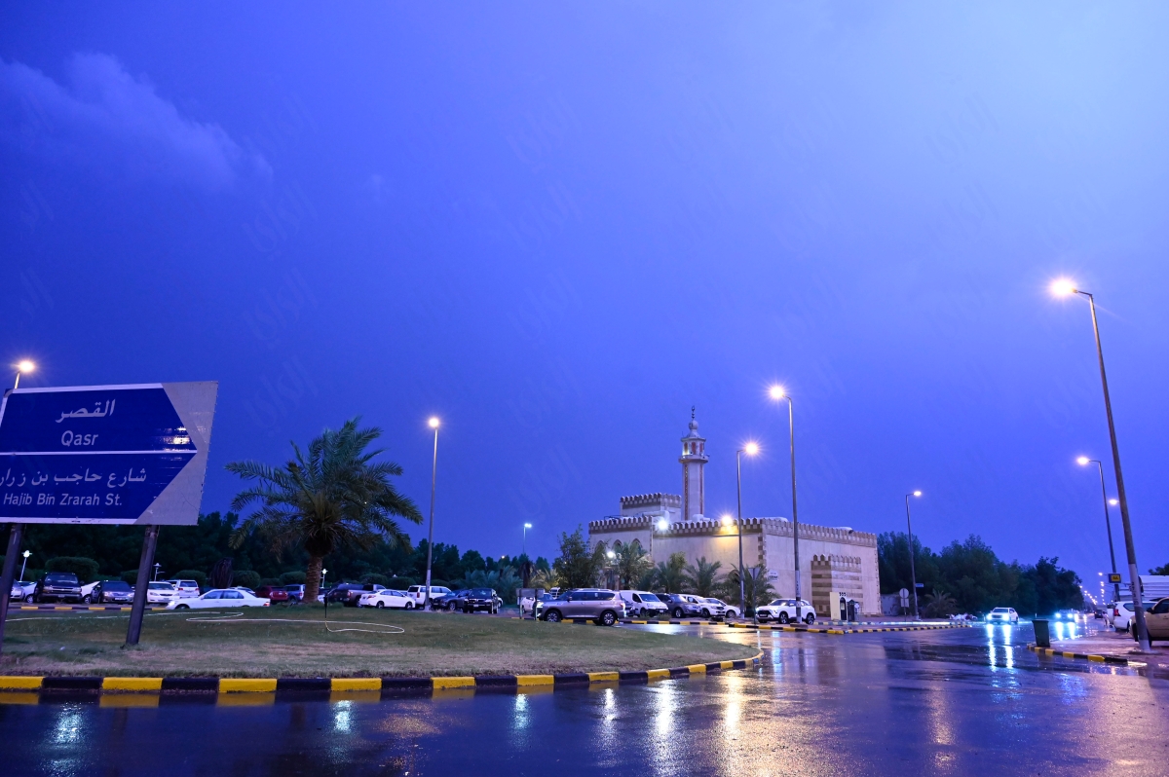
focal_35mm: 24
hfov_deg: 73.8
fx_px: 779
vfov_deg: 53.1
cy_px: 388
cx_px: 584
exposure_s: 1/100
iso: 5000
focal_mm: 24
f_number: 4.5
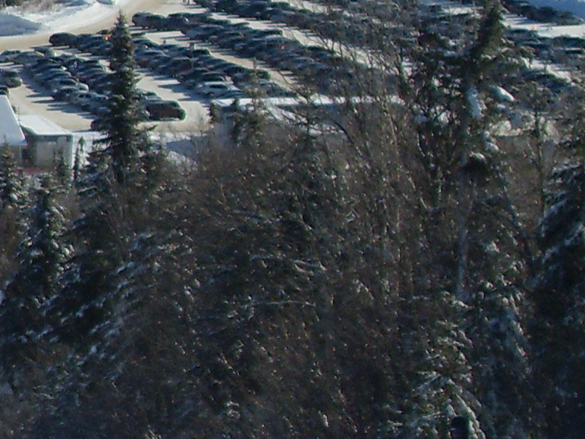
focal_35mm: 220
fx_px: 3720
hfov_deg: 8.6
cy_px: 148
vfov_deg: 6.8
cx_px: -454
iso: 80
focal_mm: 8.4
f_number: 8.4
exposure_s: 1/350
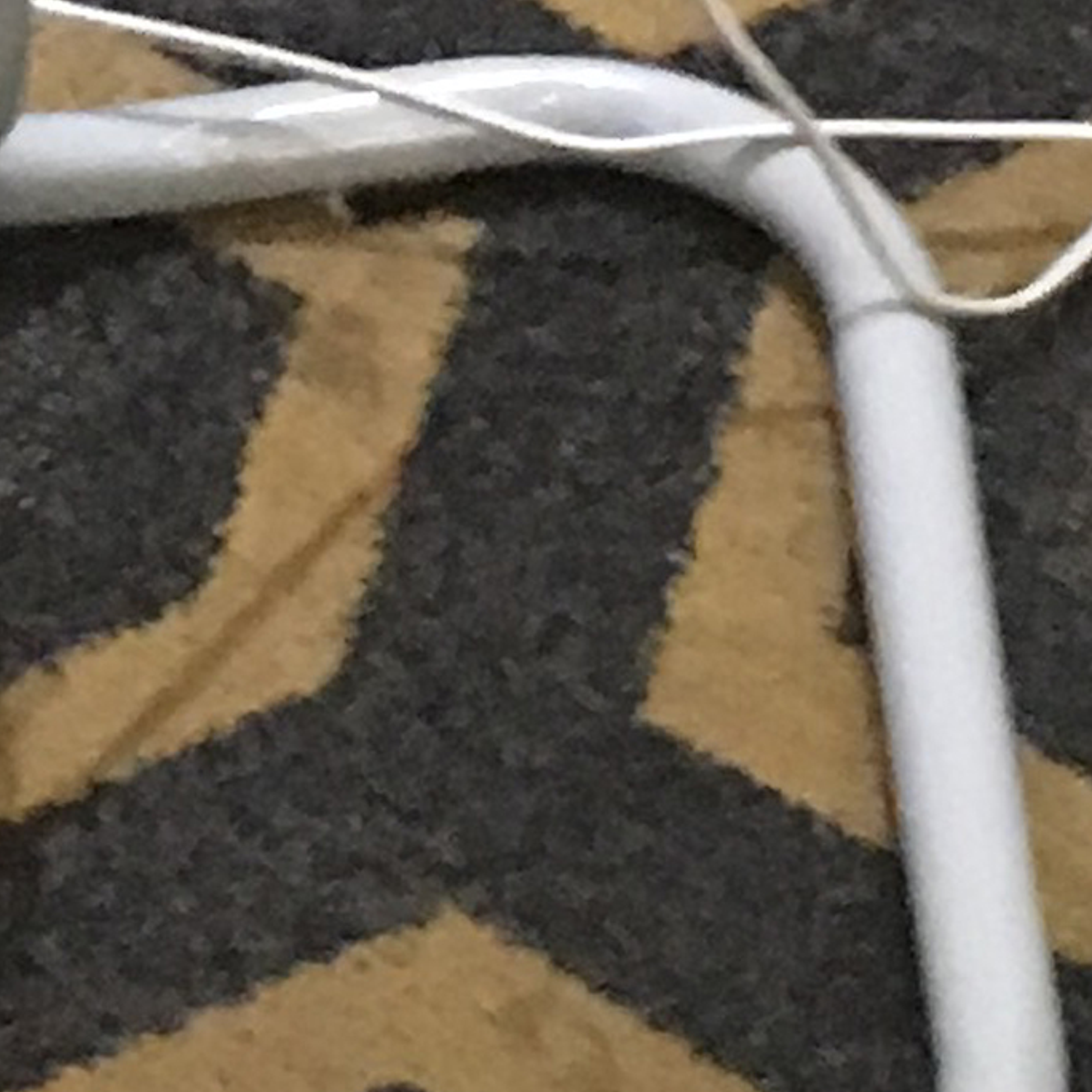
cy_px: -1585
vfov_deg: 10.0
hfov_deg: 11.3
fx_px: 5389
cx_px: -231
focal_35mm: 151
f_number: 2.2
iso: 500
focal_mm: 4.15
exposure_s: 1/17
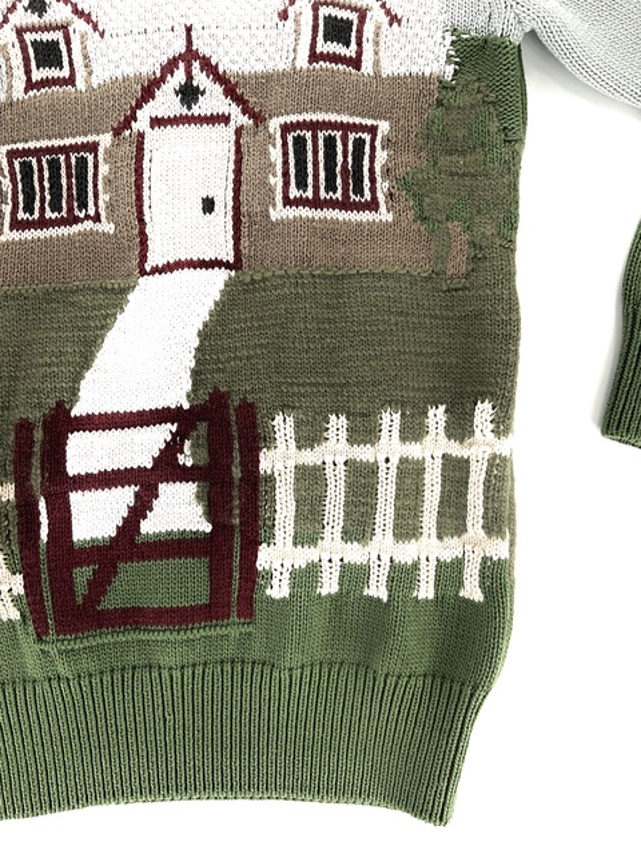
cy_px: 427
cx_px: 320
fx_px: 716
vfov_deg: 61.7
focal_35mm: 29
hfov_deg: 48.2
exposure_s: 1/100
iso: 25
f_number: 1.8
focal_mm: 3
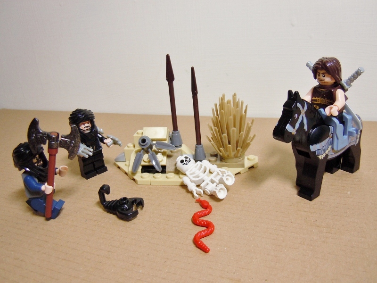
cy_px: 142
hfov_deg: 60.0
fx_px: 327
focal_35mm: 30
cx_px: 188
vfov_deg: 46.8
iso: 200
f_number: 3.5
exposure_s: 1/25
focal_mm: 5.4
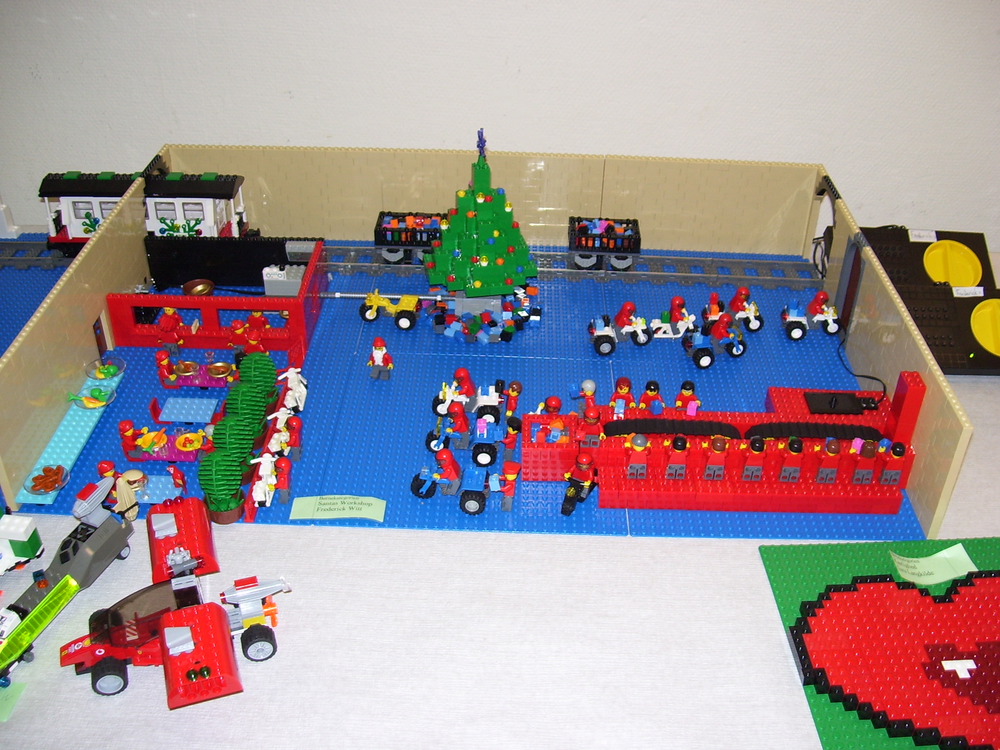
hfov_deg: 51.4
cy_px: 375
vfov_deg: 39.7
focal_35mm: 36
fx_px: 1040
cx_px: 500
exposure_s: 1/60
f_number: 2.7
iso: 80
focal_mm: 6
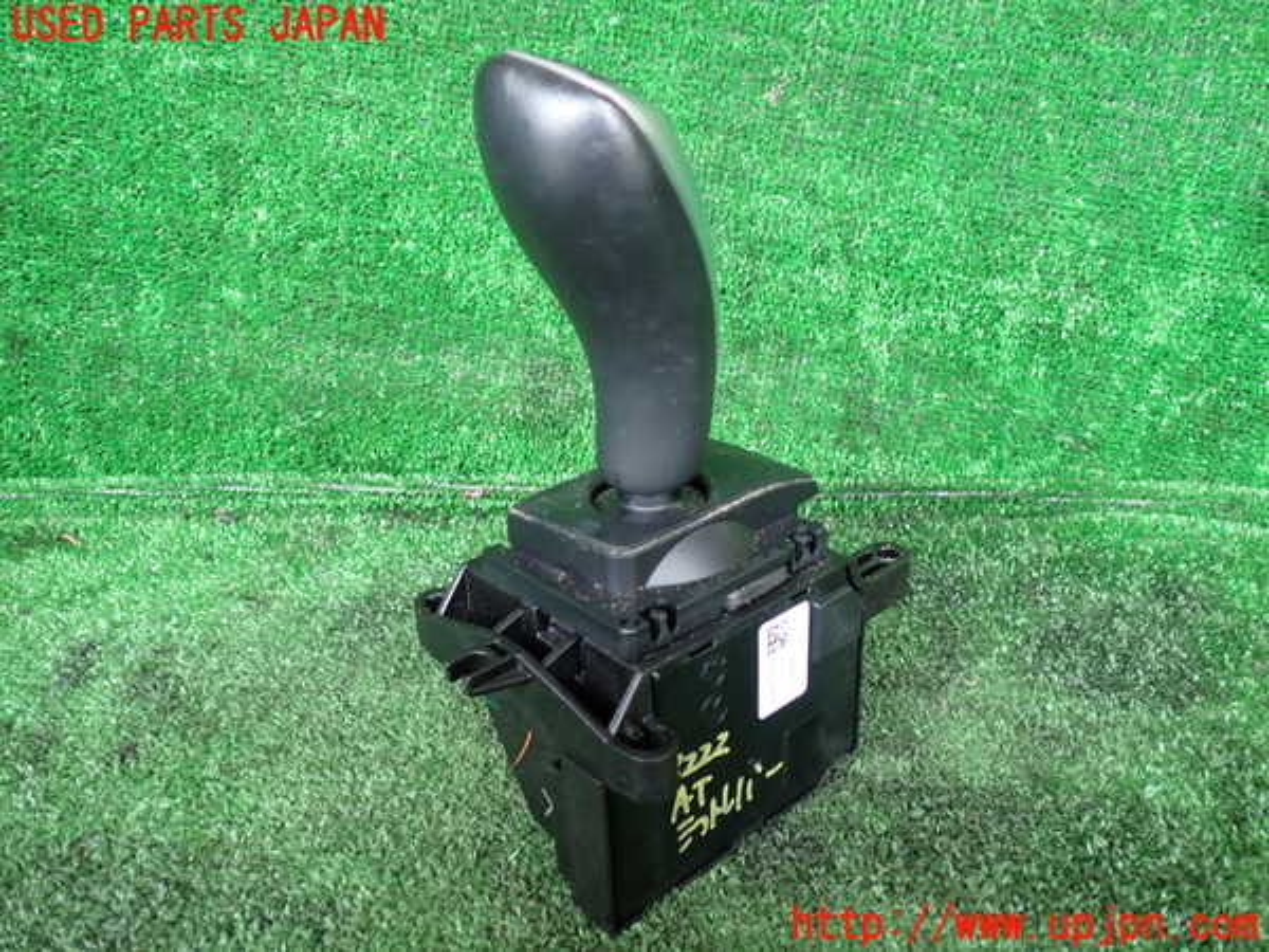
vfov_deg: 46.8
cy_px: 476
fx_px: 1100
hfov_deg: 60.0
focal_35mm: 30
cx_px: 634
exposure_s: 1/40
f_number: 2.3
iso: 200
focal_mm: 5.4
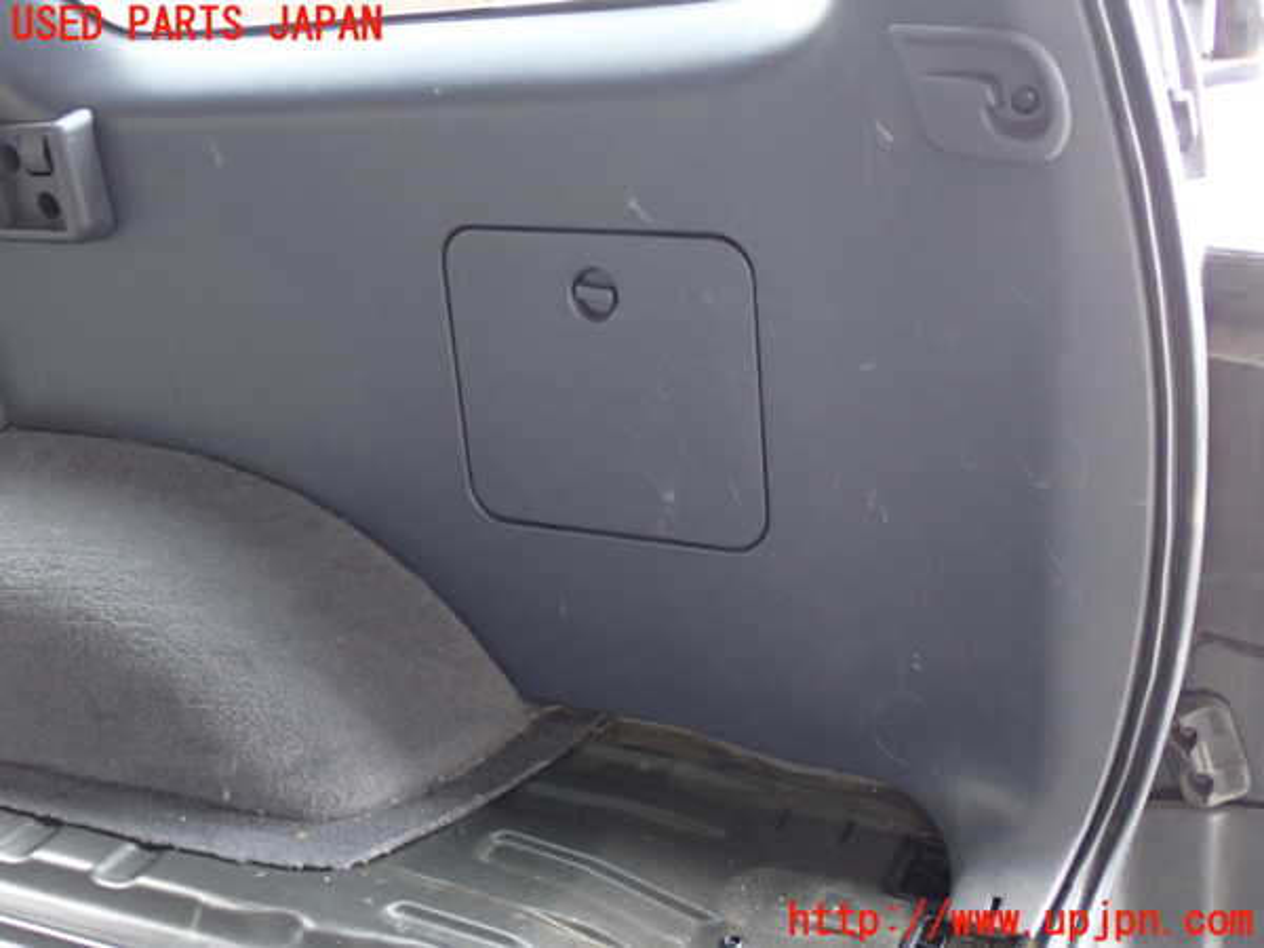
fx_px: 1607
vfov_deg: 32.9
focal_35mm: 44
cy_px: 474
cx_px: 632
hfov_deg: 42.9
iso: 800
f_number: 2.9
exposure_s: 1/13
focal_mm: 7.84
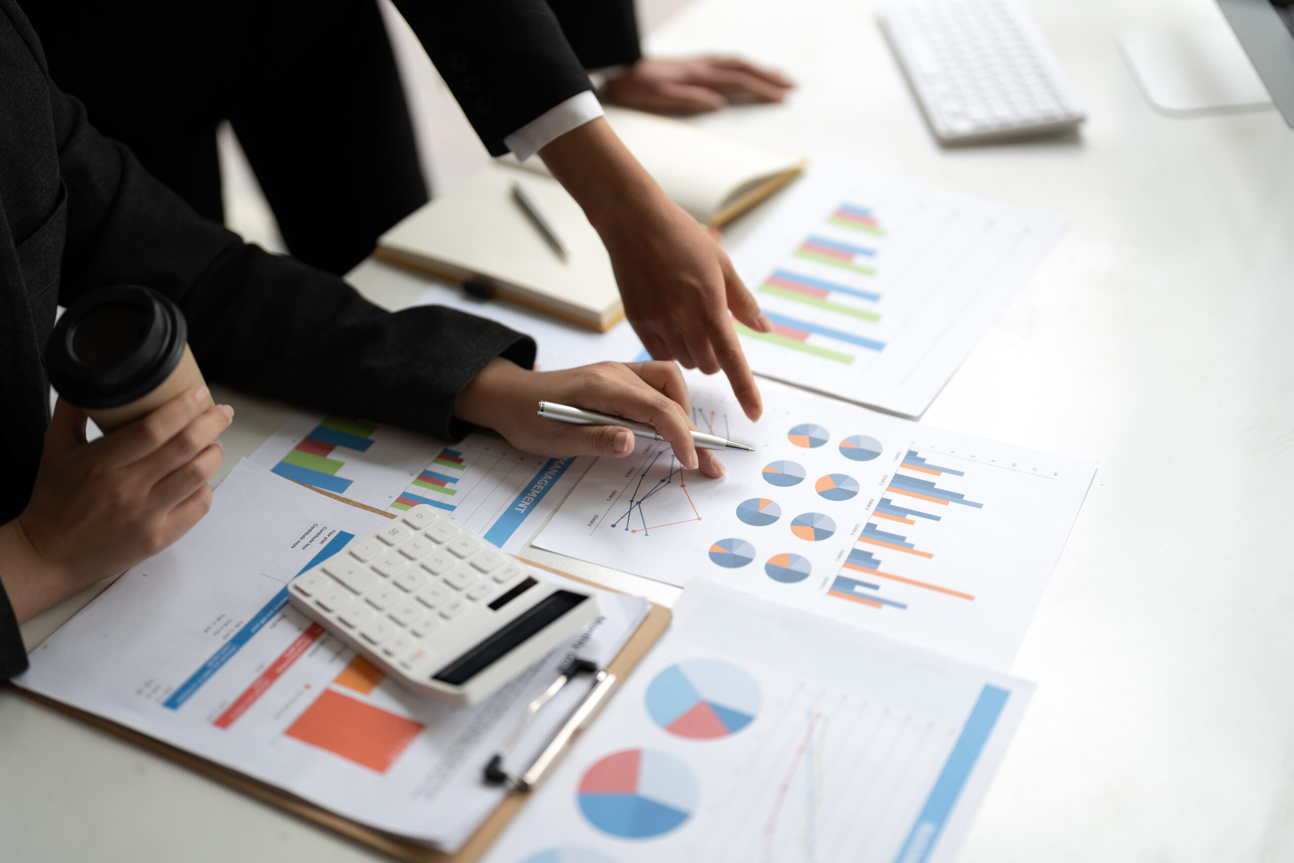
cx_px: 647
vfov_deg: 27.0
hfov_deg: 39.6
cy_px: 432
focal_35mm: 50
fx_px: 1797
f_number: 1.2
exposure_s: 1/320
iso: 100
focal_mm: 50
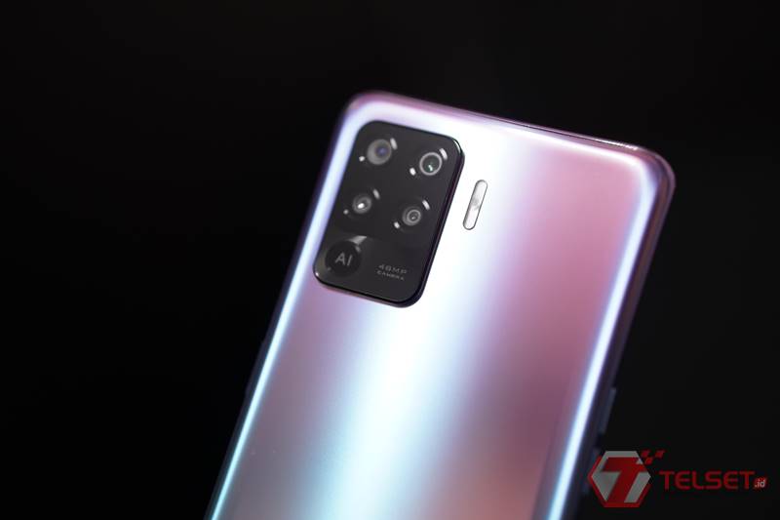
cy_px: 260
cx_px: 390
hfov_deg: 24.2
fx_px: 1820
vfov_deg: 16.3
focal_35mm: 84
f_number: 1.4
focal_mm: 56
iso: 320
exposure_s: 1/80
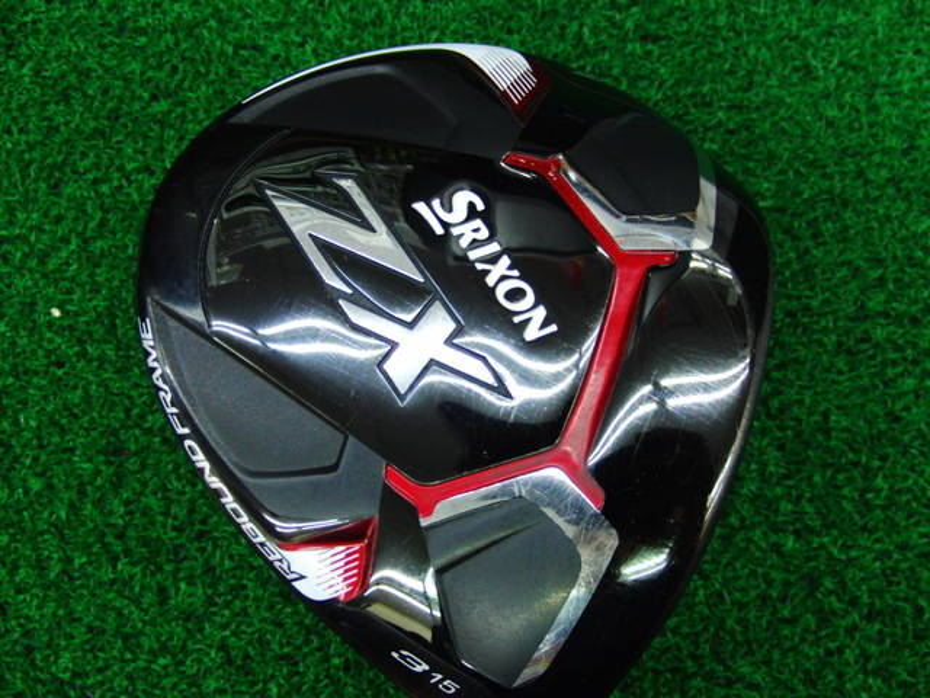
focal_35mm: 37
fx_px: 994
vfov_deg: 38.7
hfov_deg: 50.1
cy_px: 349
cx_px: 465
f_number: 3.6
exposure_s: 1/50
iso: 400
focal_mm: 6.42
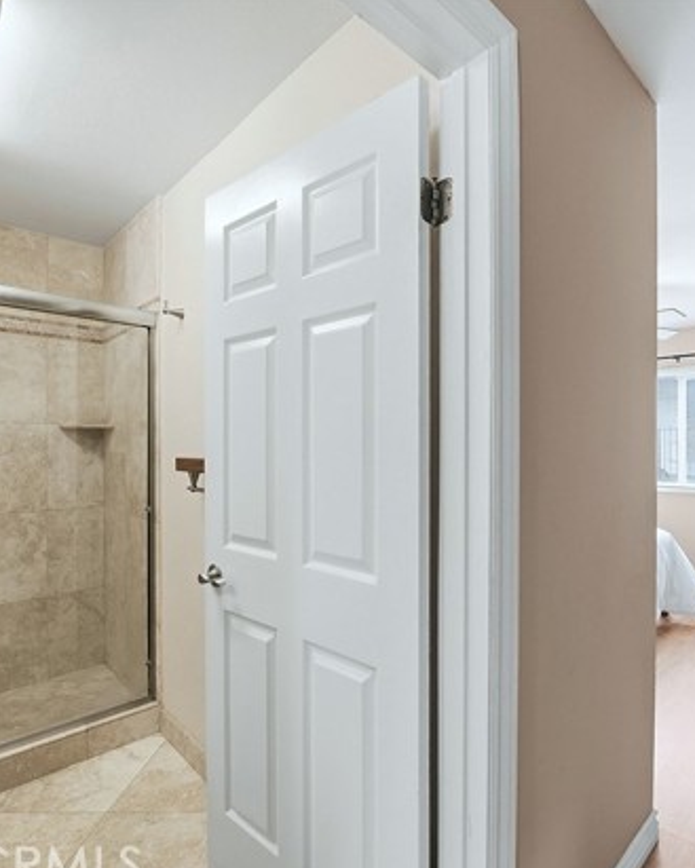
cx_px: 420
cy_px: 446
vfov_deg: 83.3
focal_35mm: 19
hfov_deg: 70.1
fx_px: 488
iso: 500
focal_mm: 13
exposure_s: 1/250
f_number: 4.5
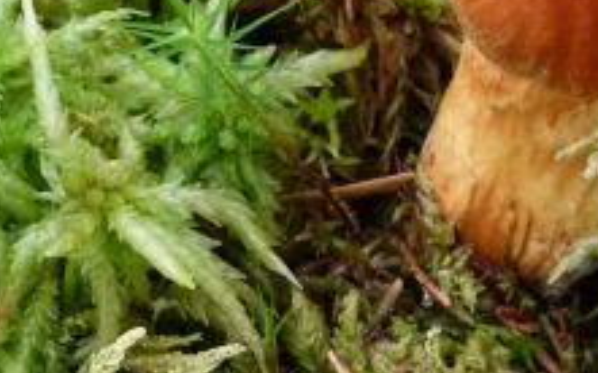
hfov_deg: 11.2
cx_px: 244
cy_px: -124
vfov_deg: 6.9
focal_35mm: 187
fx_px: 3047
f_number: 3.3
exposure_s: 1/50
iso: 400
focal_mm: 11
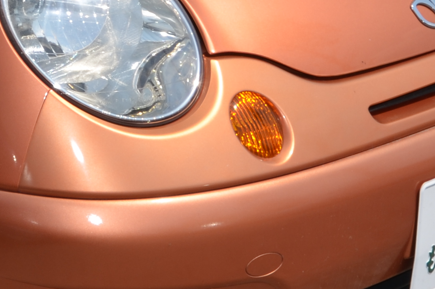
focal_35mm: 114
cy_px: -32
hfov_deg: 17.5
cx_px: -16
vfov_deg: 11.8
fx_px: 1378
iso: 100
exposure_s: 1/200
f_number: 11
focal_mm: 17
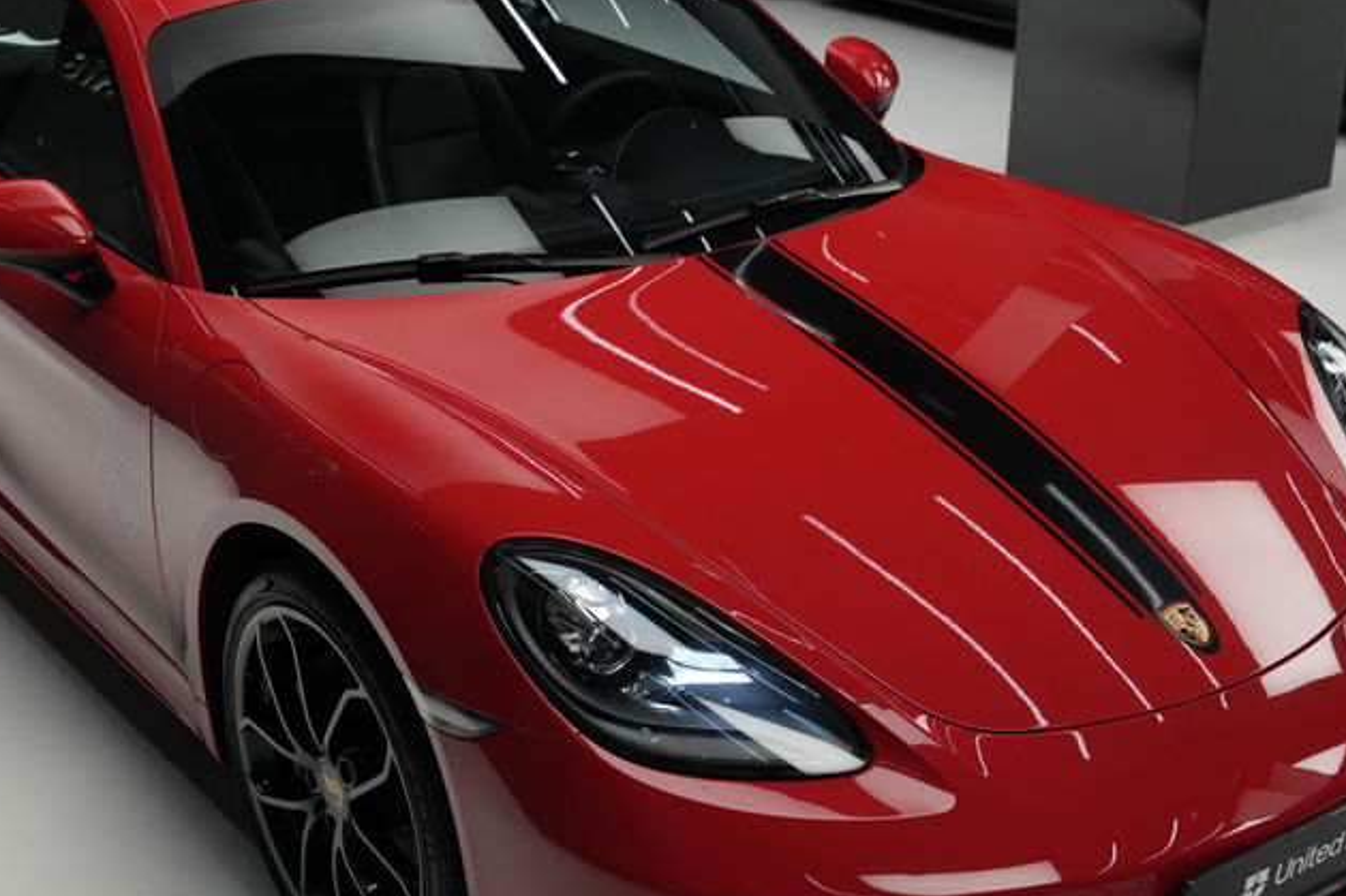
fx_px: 2130
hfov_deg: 35.0
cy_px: 515
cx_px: 616
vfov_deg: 23.7
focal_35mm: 57
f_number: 4
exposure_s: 1/60
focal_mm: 35
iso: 800
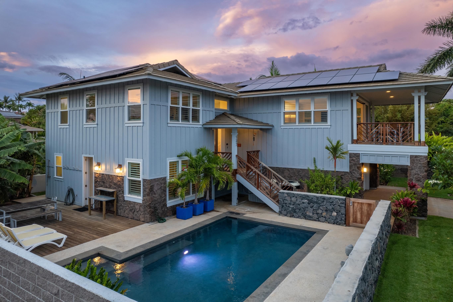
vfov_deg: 57.2
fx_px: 277
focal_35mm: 22
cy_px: 151
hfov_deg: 78.6
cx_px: 226
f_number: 2.8
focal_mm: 8.38
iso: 100
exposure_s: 1/30
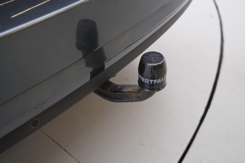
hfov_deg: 53.1
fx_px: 245
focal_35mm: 36
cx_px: 122
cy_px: 82
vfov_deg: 36.9
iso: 125
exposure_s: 1/40
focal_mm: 24
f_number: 2.8
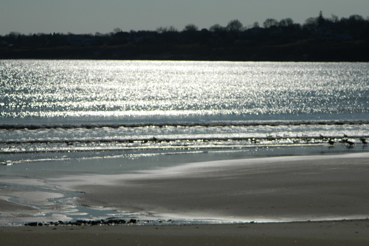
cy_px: 139
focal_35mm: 151
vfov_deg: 9.1
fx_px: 1548
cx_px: 200
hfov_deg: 13.6
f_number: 13.4
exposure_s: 1/800
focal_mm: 23.2
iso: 80
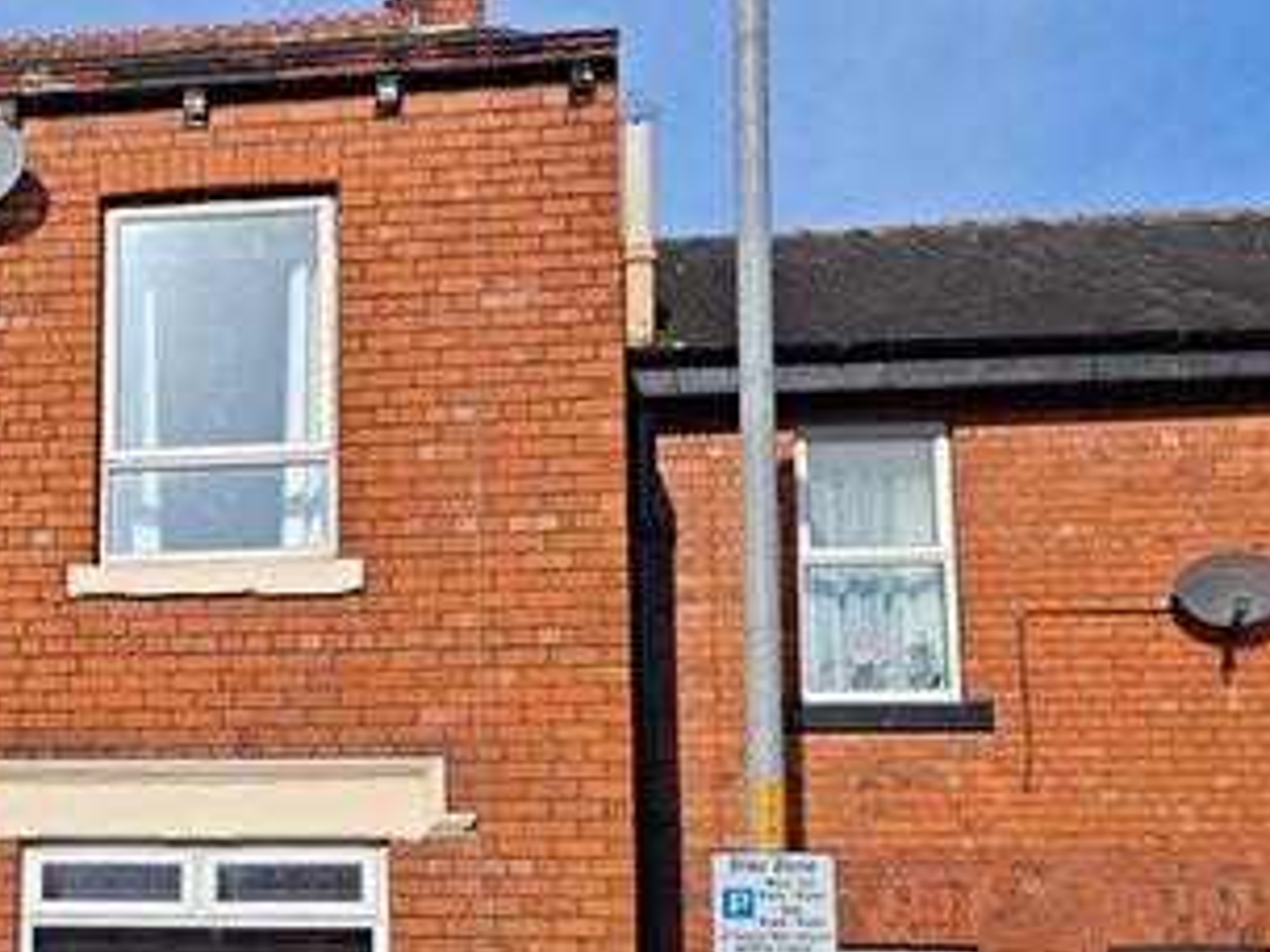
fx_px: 1944
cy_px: 820
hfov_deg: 33.7
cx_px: 67
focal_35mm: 53
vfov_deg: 26.8
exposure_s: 1/2456
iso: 50
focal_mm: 8.72
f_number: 2
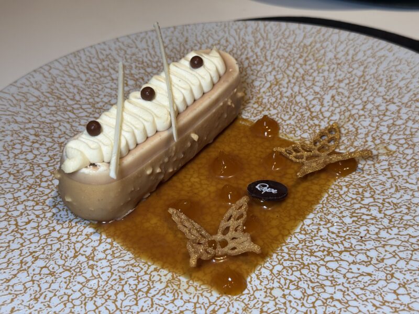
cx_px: 210
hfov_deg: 39.7
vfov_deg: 30.3
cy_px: 157
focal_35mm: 48
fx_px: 581
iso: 50
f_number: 1.78
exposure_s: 1/50
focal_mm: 6.76
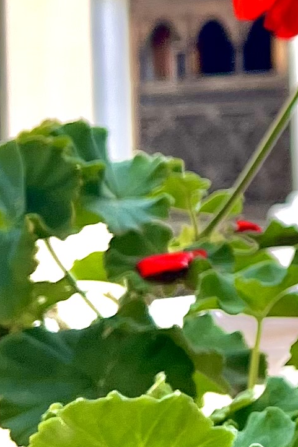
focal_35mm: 151
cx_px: 706
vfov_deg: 13.4
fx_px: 1876
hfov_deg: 8.4
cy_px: -32
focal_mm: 5.1
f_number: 1.6
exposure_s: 1/935
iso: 50
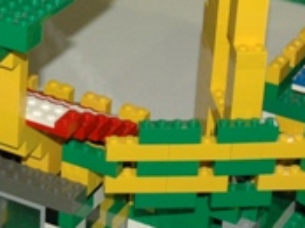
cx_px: -7
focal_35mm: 179
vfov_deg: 8.2
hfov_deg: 10.9
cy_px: -53
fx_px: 1577
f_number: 4
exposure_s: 1/60
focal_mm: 27
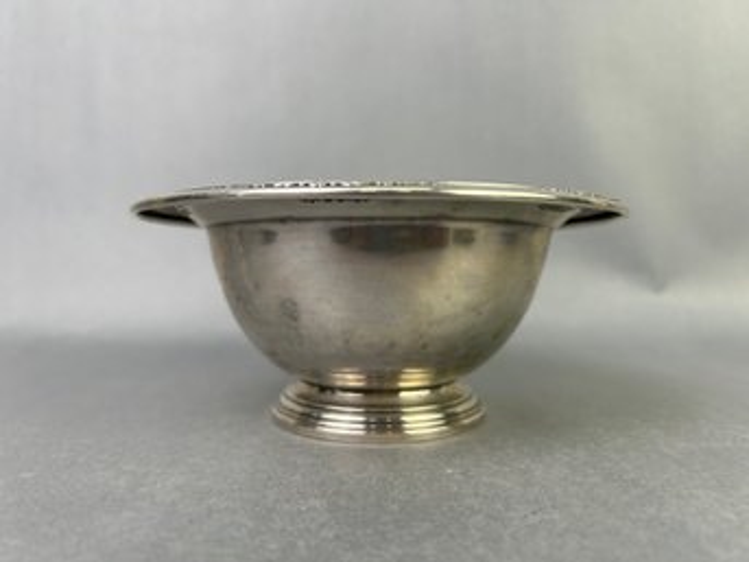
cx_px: 374
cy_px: 281
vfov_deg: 53.0
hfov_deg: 67.3
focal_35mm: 26
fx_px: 562
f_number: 1.5
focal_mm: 5.7
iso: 32
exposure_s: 1/124
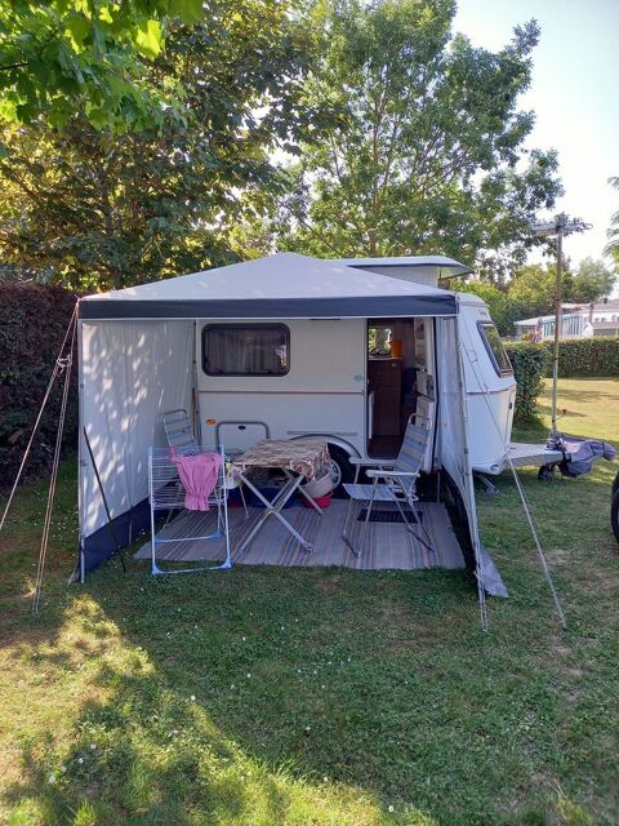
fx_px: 596
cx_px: 310
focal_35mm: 25
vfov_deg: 69.4
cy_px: 413
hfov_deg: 54.9
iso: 50
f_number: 1.8
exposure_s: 1/123
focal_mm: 4.65
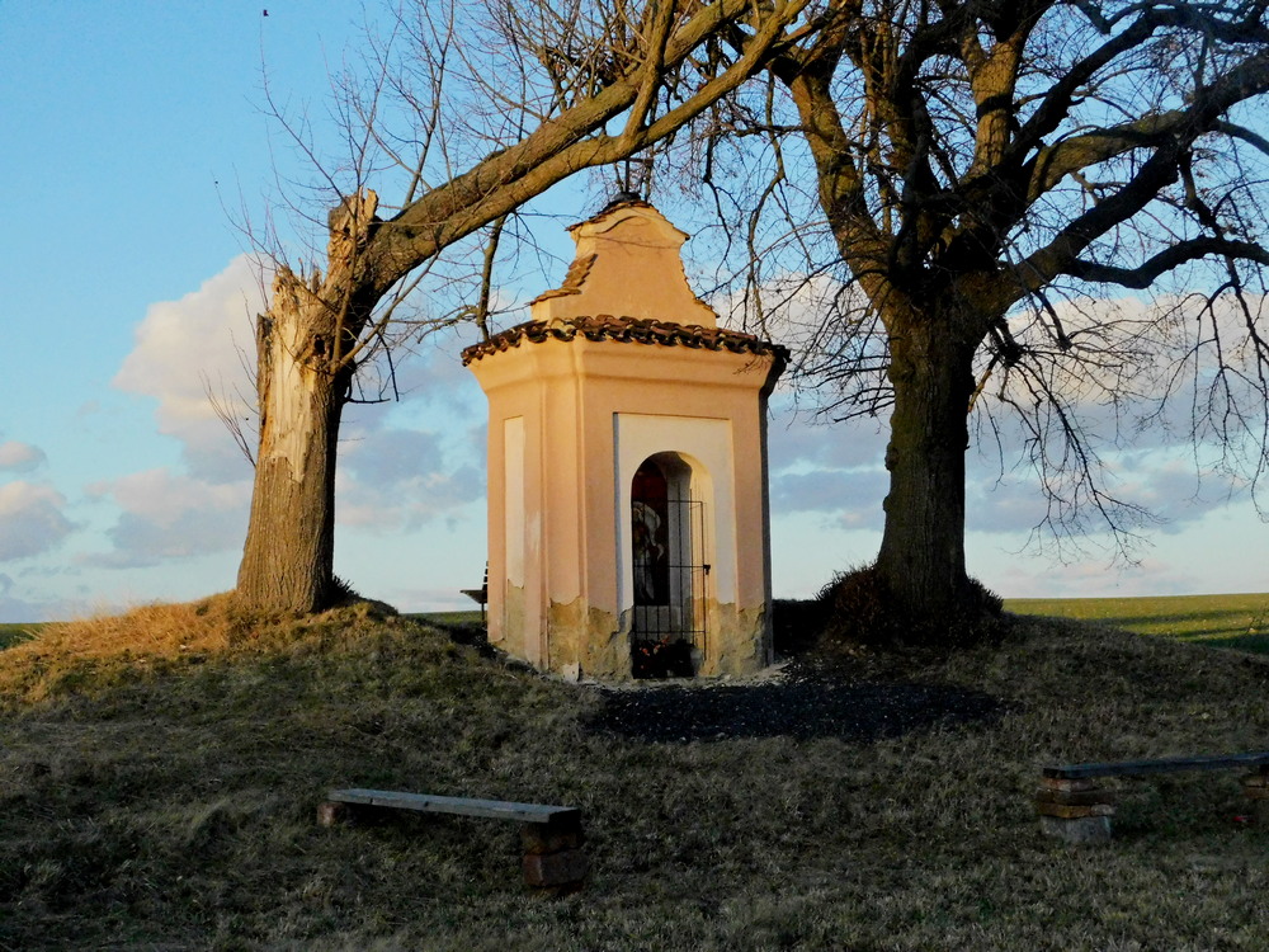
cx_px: 634
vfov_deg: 28.6
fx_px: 1870
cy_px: 476
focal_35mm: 51
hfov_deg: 37.5
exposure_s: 1/500
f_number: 7.6
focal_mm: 9
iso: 800
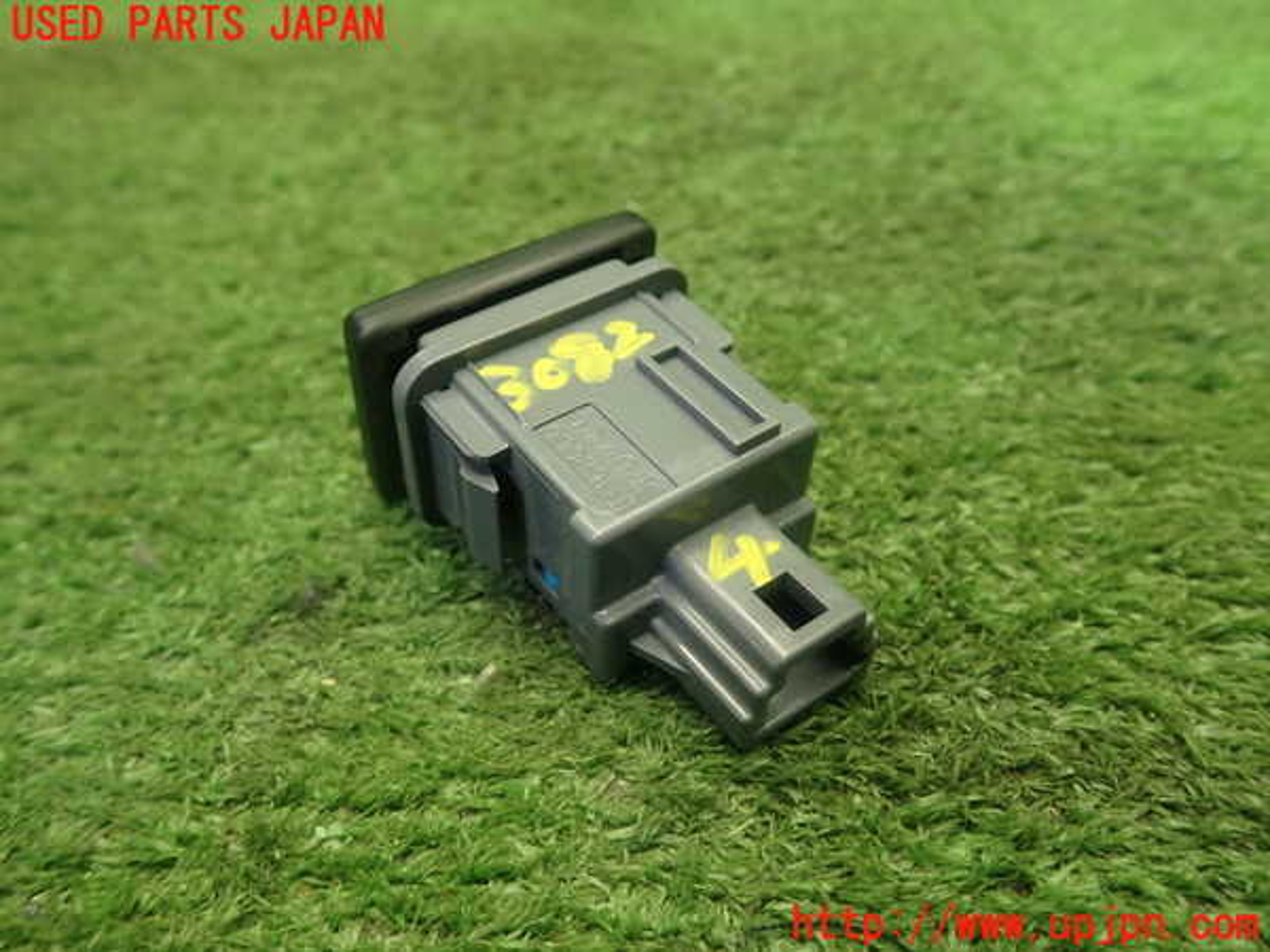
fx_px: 1101
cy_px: 476
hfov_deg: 60.0
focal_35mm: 30
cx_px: 635
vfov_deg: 46.8
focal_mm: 5.4
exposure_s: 1/30
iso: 200
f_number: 2.3
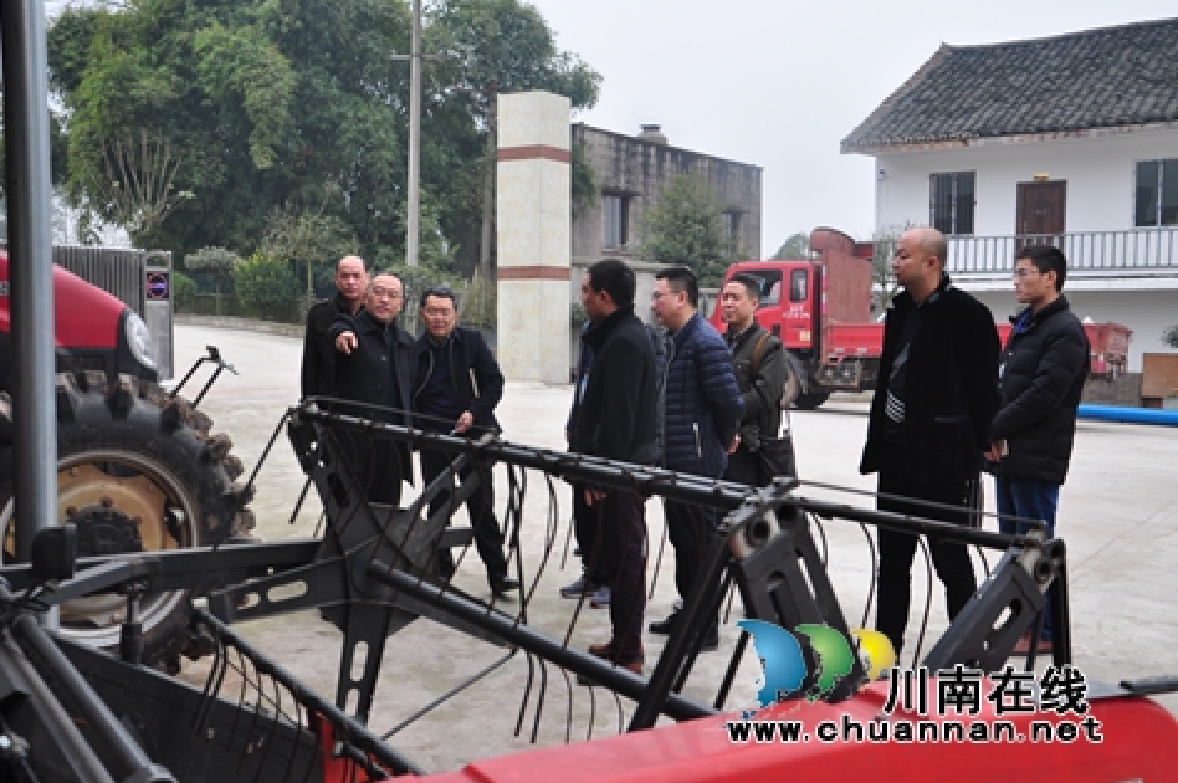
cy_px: 393
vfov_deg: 33.7
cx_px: 574
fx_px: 1292
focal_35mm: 40
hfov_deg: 49.0
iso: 200
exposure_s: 1/125
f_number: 5.6
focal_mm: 25
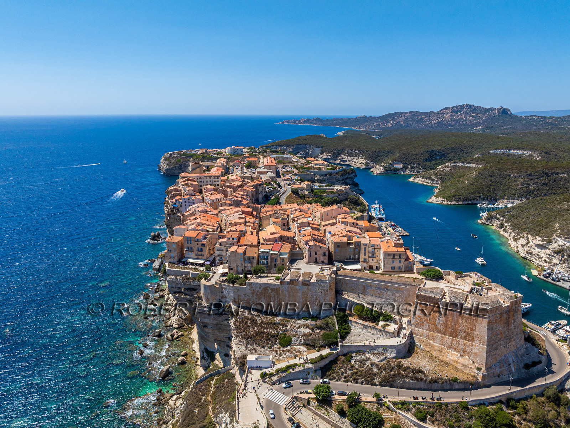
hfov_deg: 71.6
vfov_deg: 56.8
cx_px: 285
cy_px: 214
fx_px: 395
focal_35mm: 24
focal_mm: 12.3
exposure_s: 1/200
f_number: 11
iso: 100
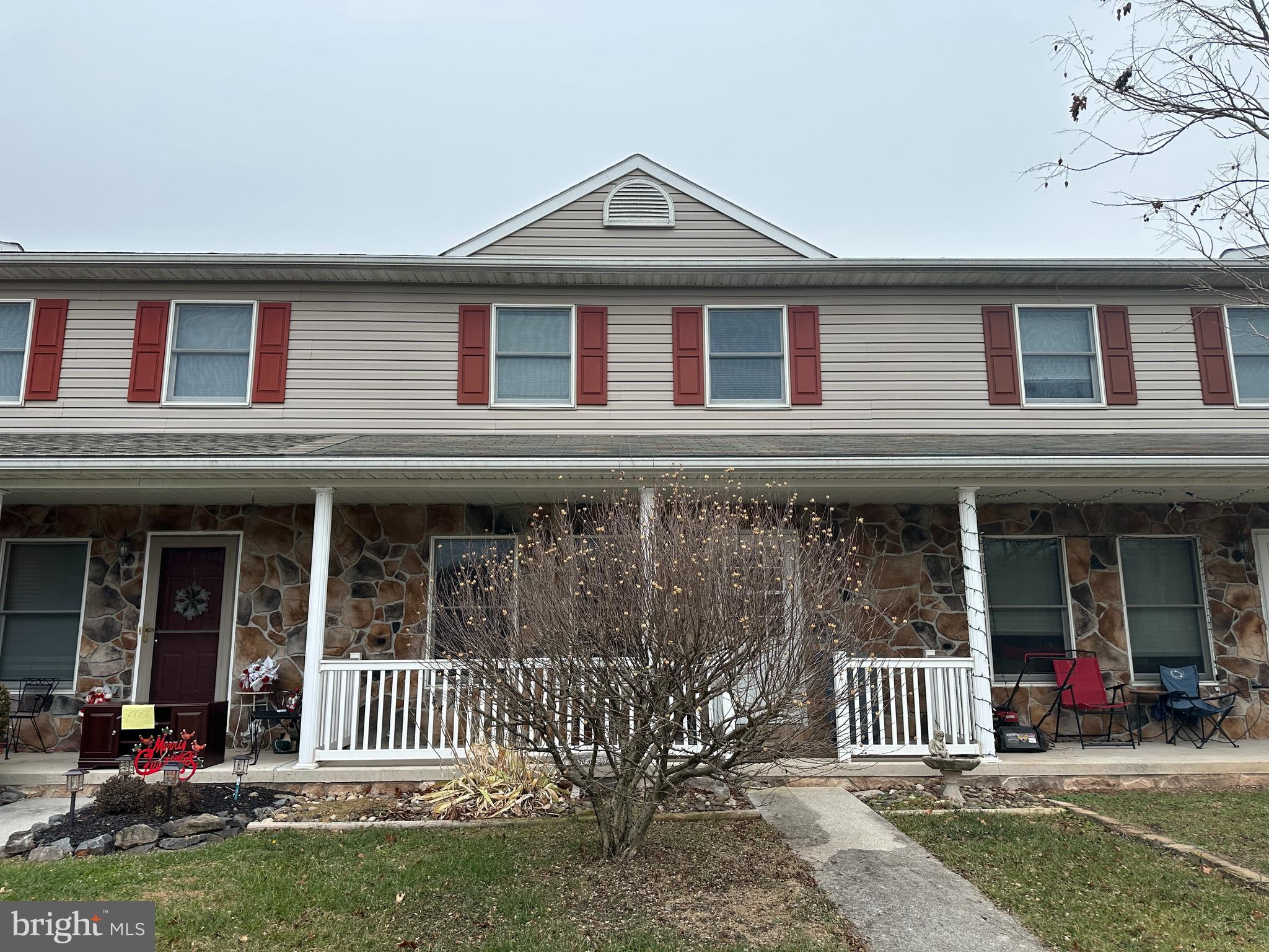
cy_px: 476
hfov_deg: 71.6
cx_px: 634
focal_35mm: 24
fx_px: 880
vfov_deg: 56.8
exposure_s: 1/694
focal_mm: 6.86
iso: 80
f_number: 1.78
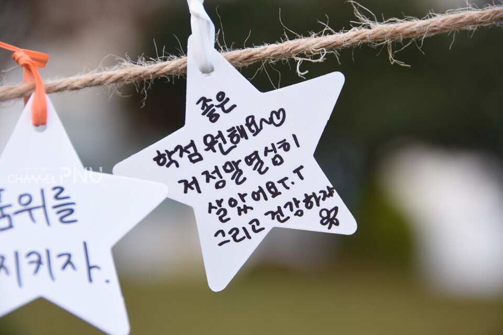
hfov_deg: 13.0
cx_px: 252
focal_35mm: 158
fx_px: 2200
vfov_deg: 8.7
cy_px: 168
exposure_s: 1/80
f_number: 5.3
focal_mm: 105
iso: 320
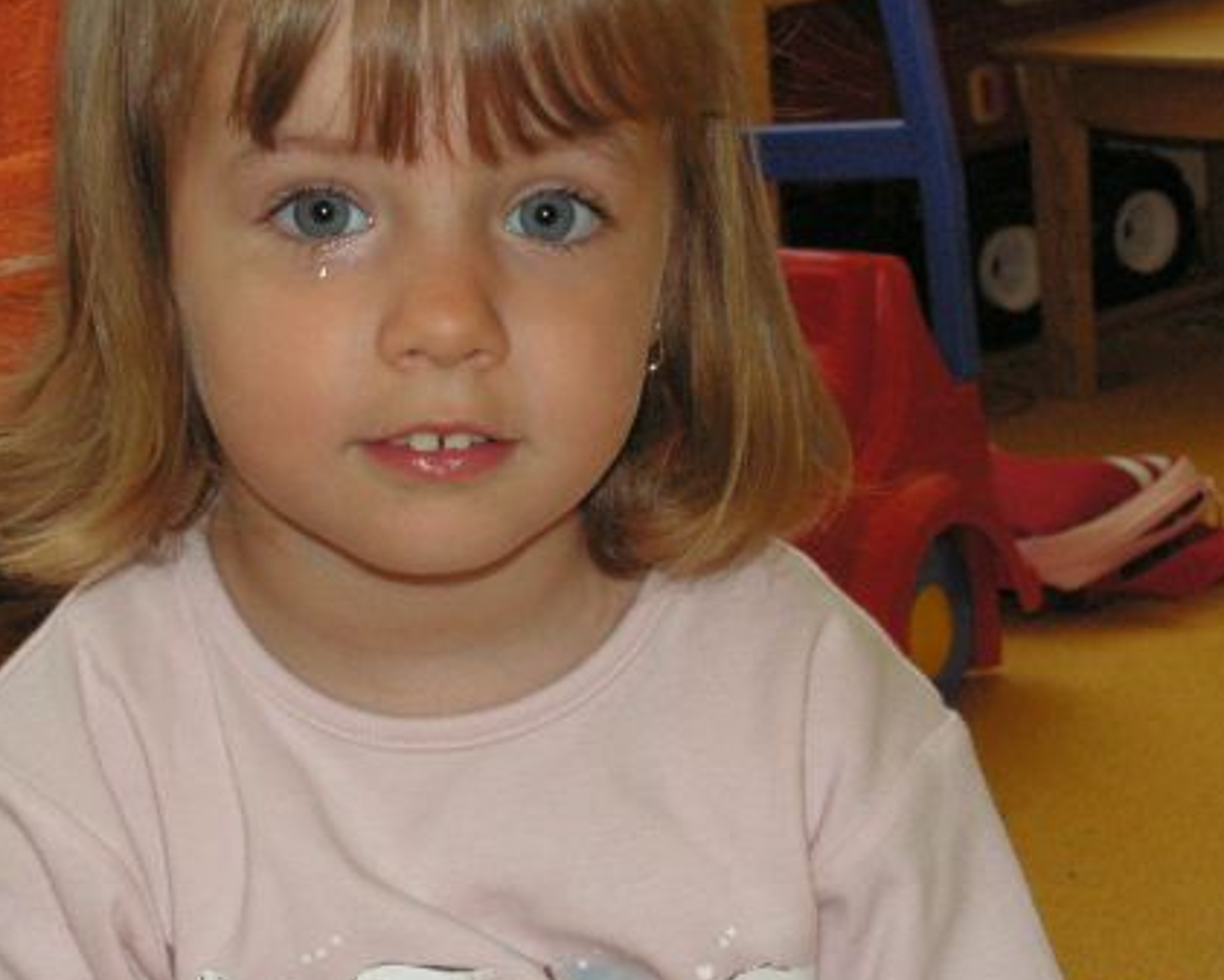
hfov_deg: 23.3
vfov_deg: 18.7
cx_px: 532
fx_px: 2971
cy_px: 538
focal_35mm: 82
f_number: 3.3
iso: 160
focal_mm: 9.9
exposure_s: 1/60
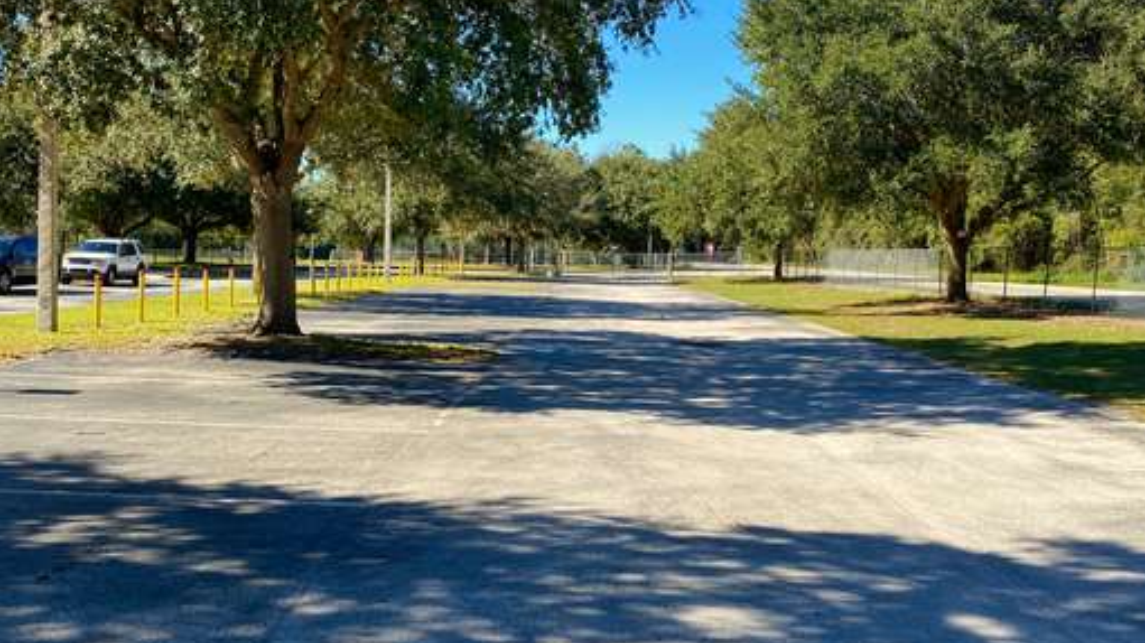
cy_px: 287
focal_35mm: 37
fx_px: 1123
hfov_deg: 54.0
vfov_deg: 31.9
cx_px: 602
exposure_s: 1/1195
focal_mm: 4.25
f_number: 1.8
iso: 32
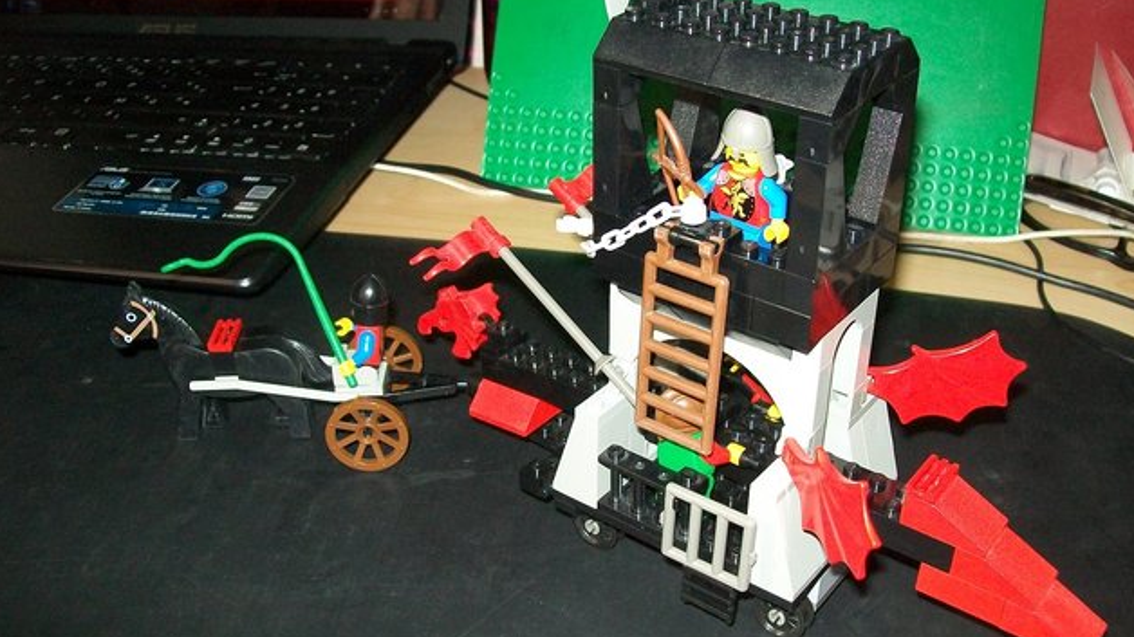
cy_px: 330
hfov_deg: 50.5
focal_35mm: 40
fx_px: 1203
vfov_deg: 29.7
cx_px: 571
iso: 160
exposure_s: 1/60
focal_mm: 6
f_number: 2.7
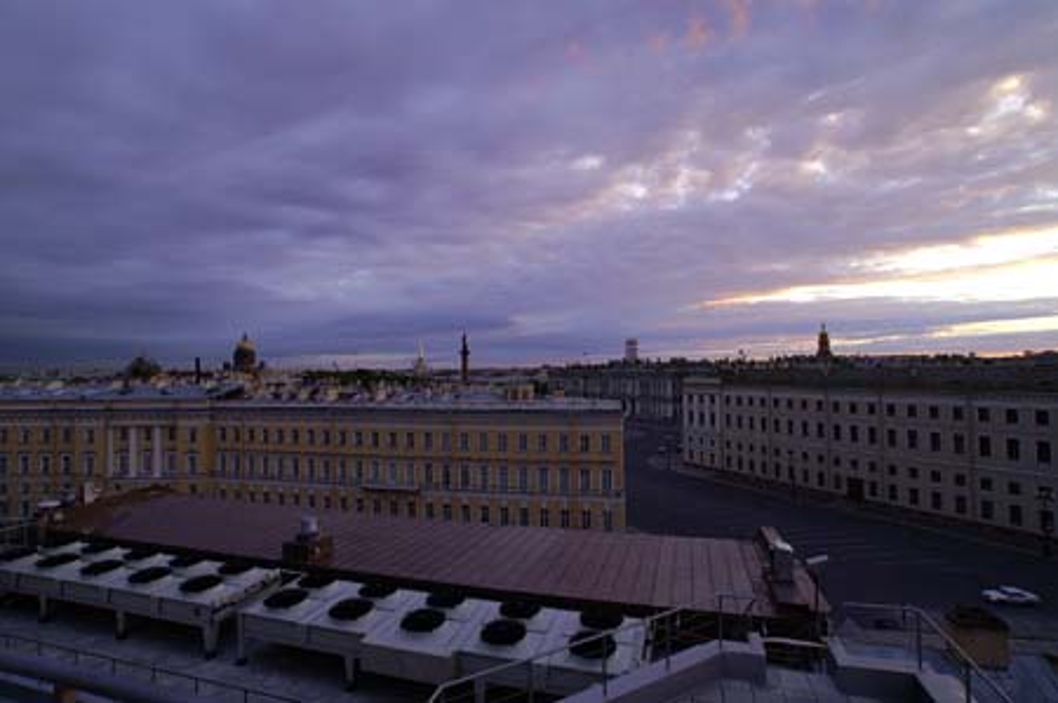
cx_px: 529
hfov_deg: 95.0
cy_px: 352
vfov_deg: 71.9
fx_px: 484
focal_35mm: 16
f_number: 5.6
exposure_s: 1/45
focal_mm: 11
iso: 100
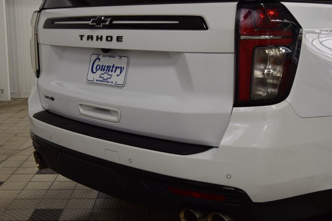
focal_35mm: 51
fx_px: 470
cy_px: 110
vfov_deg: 26.5
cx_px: 166
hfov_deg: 38.9
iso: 400
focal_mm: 34
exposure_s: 1/30
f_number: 7.1
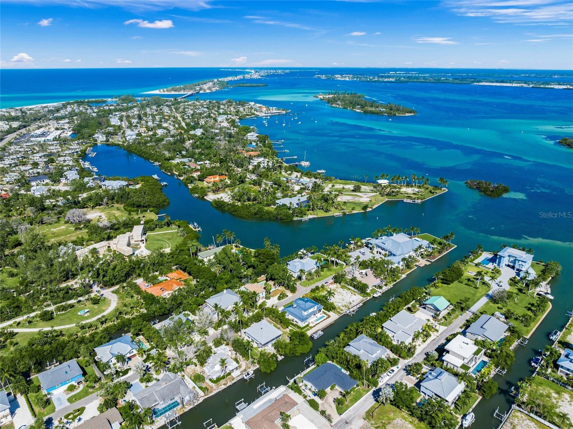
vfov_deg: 56.7
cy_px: 214
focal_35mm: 24
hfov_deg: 71.6
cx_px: 286
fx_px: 397
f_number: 2.8
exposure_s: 1/2000
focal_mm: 12.29
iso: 110
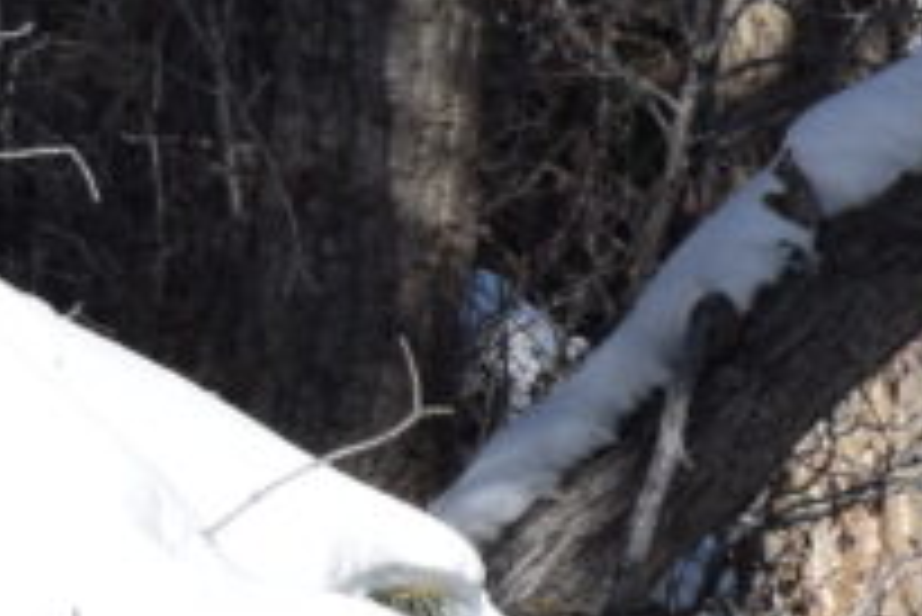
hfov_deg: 4.8
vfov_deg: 3.5
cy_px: 958
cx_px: 3360
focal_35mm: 393
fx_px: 10065
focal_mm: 35
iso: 200
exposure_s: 1/400
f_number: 10
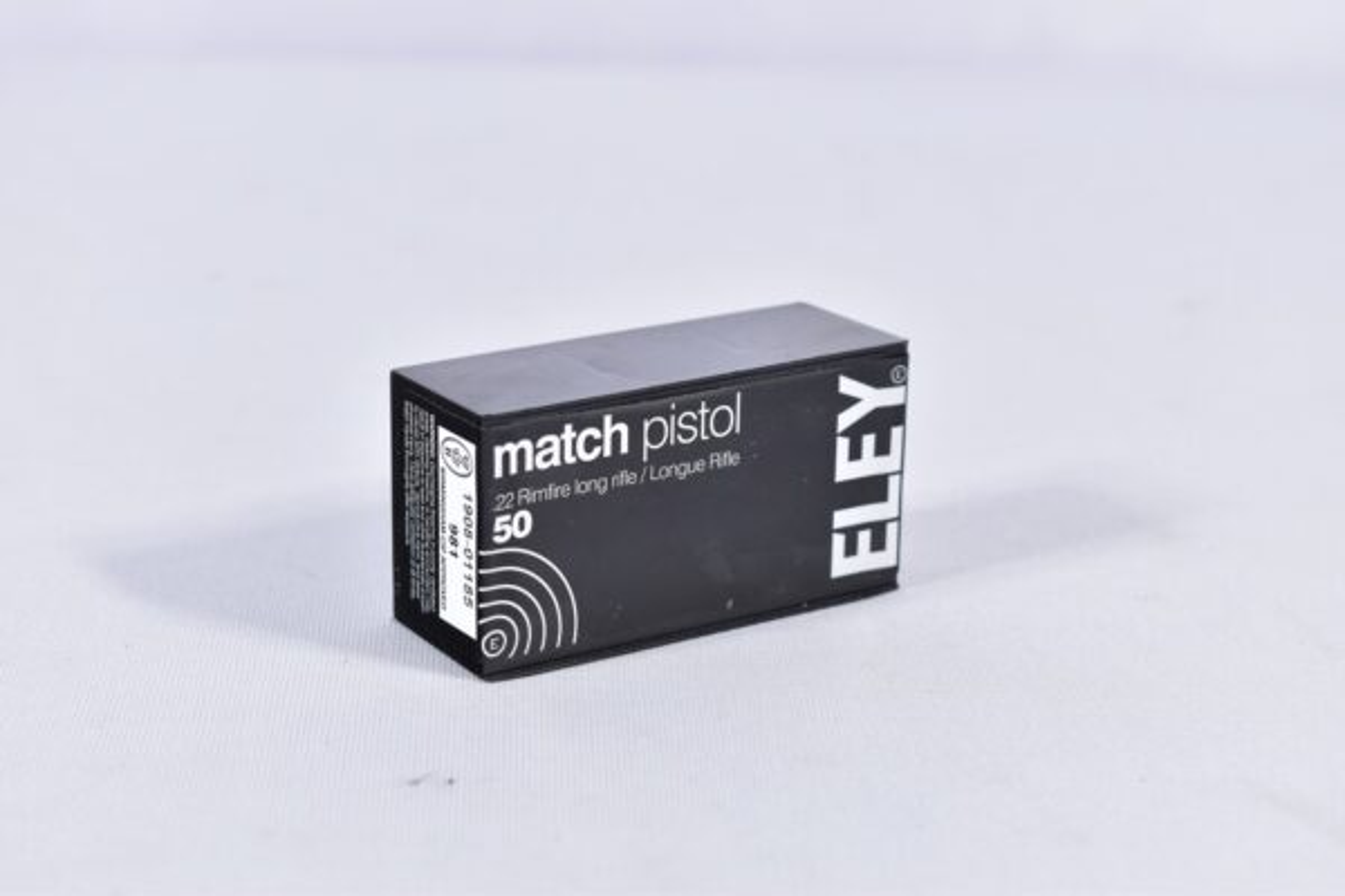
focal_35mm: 82
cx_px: 672
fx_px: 3082
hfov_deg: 24.6
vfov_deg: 16.6
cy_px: 448
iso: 640
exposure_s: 1/40
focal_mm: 55
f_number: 5.6
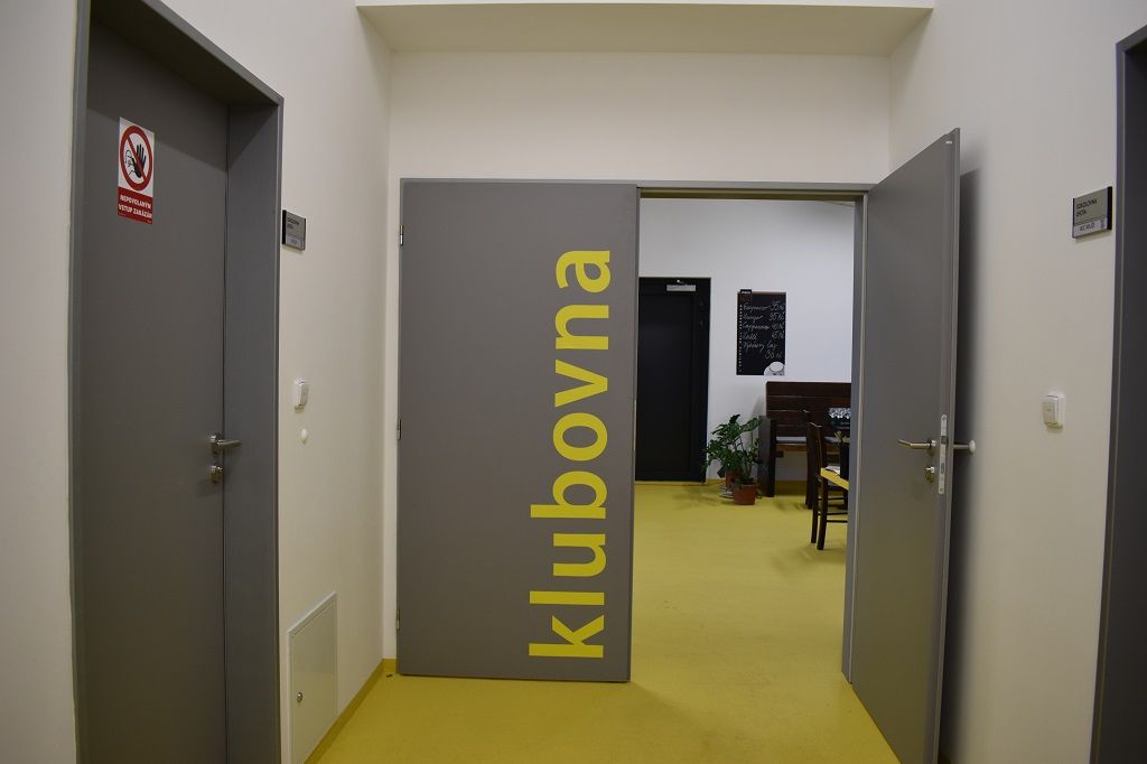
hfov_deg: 67.4
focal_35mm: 27
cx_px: 574
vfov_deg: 47.9
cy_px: 382
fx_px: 860
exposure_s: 1/80
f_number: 4.5
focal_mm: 18
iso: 400
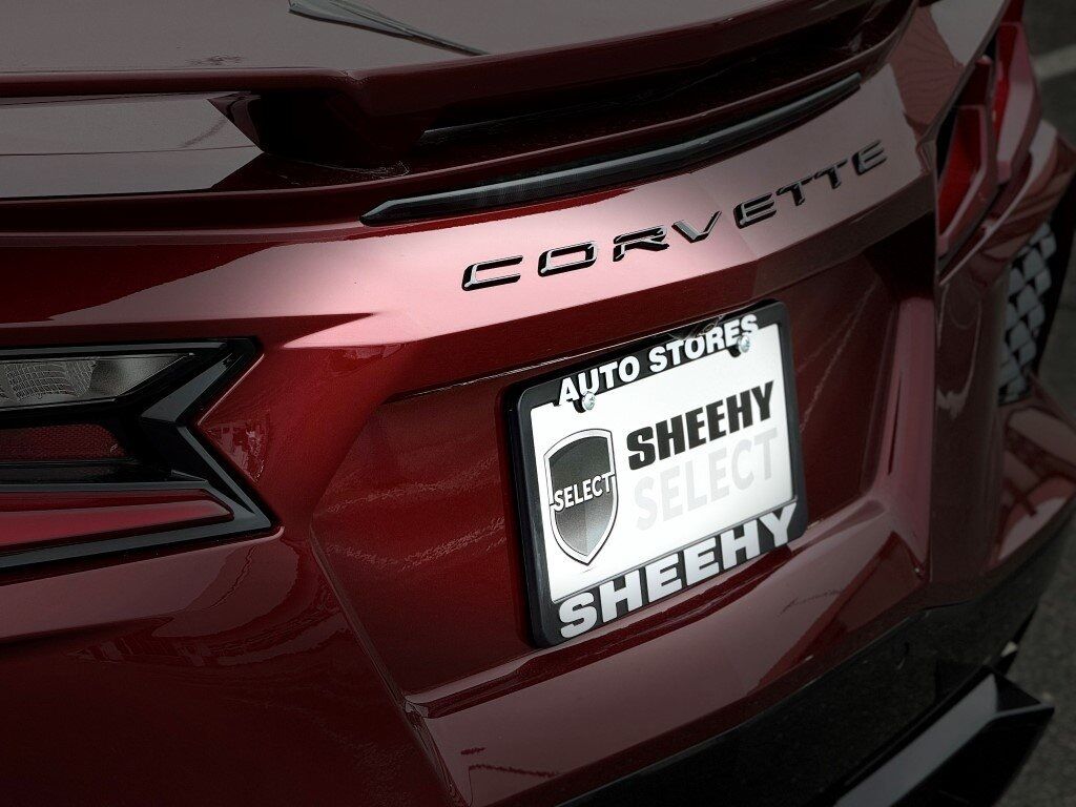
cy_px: 404
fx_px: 3730
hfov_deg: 16.4
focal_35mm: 120
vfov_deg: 12.3
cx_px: 538
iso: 50
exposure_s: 1/166
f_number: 2.8
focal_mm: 15.66
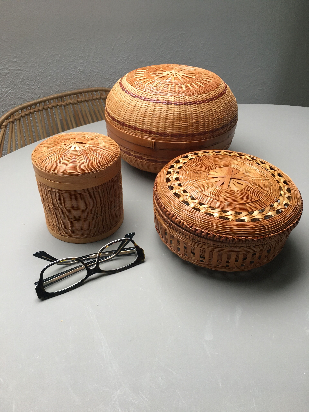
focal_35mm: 29
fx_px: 345
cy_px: 206
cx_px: 154
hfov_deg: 48.2
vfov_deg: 61.7
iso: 64
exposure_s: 1/33
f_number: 2.2
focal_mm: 4.15
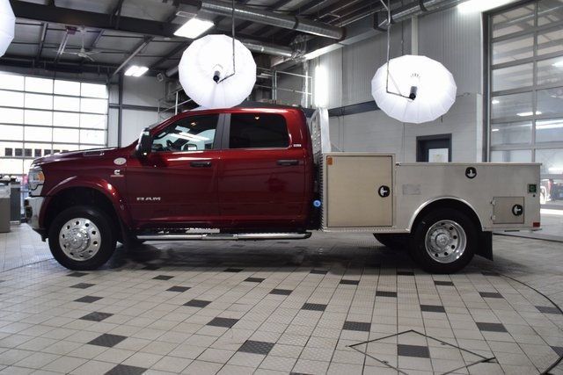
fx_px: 422
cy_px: 188
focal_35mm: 27
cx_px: 282
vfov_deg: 48.0
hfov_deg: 67.4
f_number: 7.1
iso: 1600
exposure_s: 1/60
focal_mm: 18
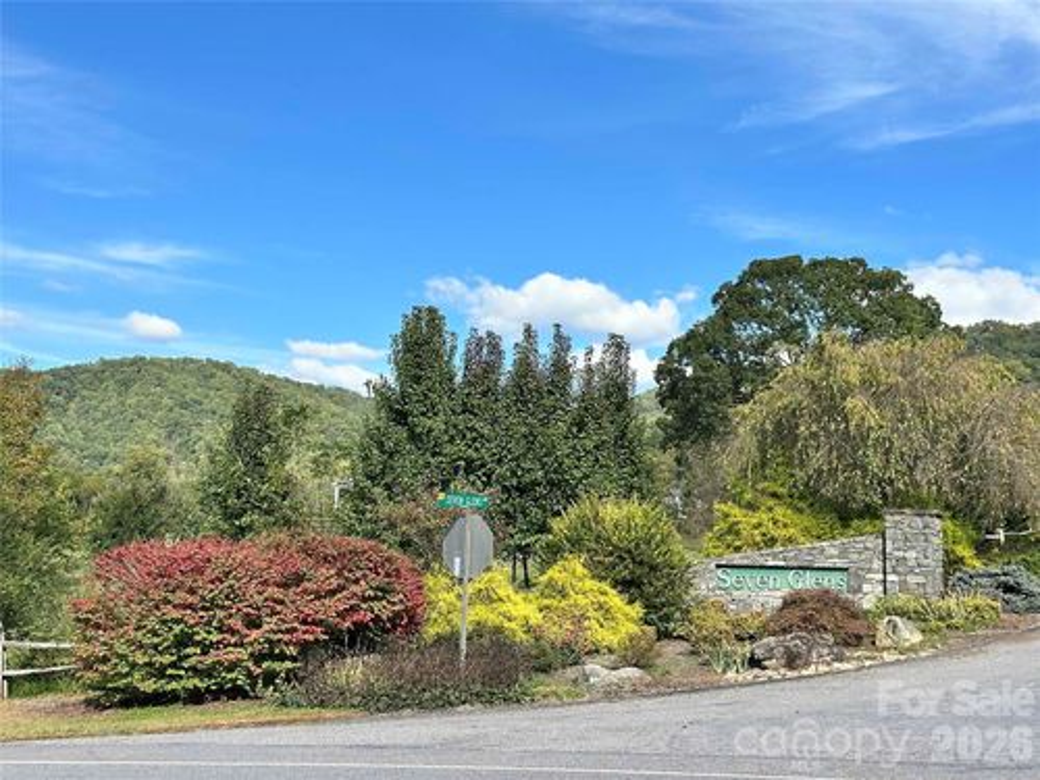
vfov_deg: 30.3
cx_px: 520
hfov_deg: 39.7
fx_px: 1442
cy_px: 390
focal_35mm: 48
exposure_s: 1/3058
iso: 64
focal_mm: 6.86
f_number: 1.78
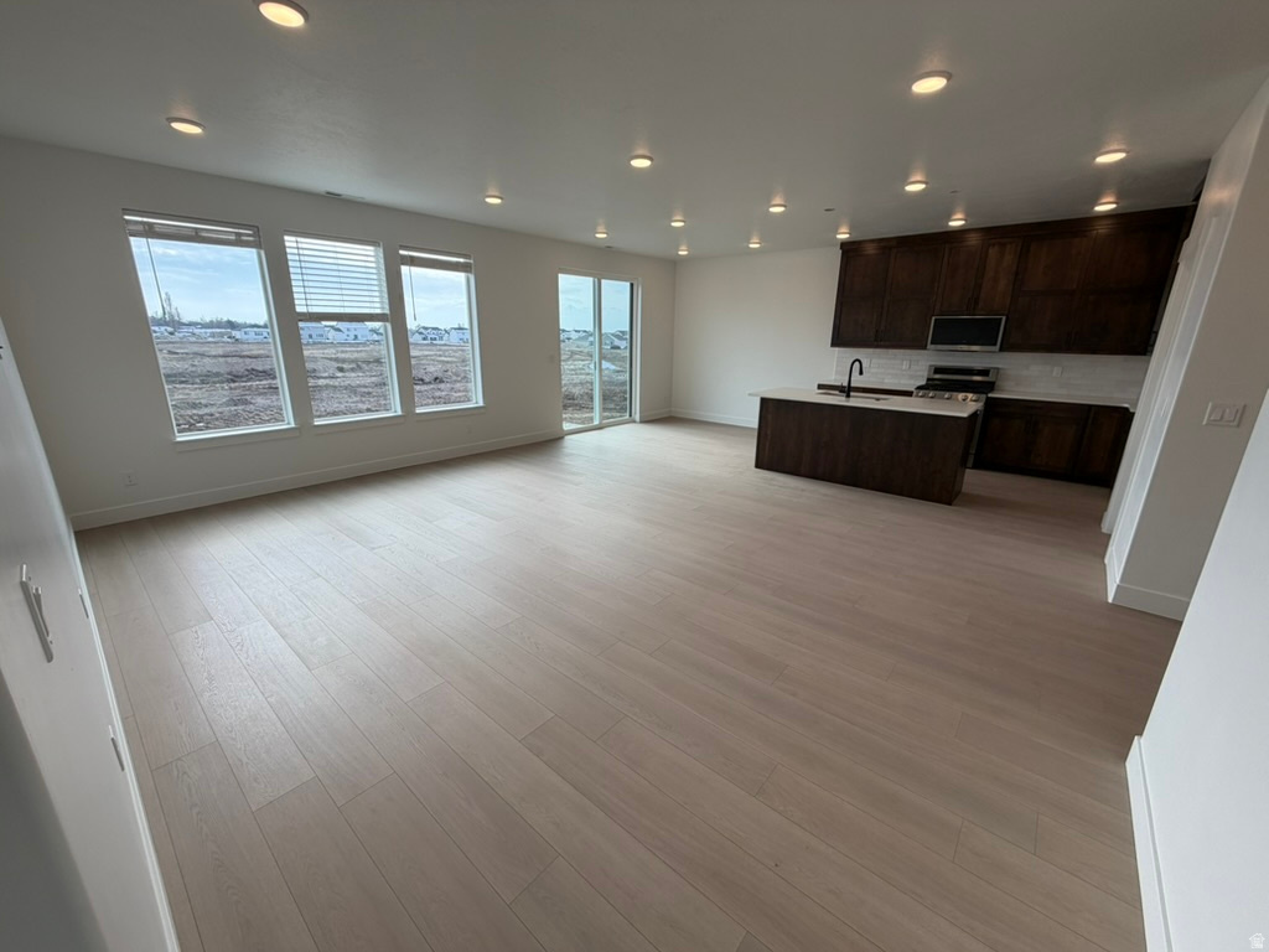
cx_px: 634
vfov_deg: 85.7
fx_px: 513
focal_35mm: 14
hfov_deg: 102.1
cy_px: 476
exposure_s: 1/239
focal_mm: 2.22
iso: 40
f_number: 2.2
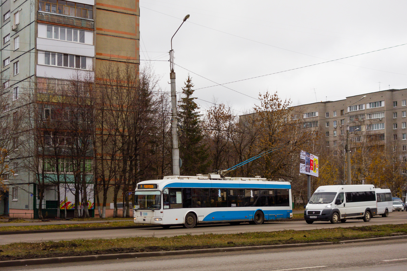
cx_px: 204
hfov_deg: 40.3
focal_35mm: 49
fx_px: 554
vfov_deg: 27.5
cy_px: 136
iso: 200
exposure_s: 1/250
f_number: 4.5
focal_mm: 18.02
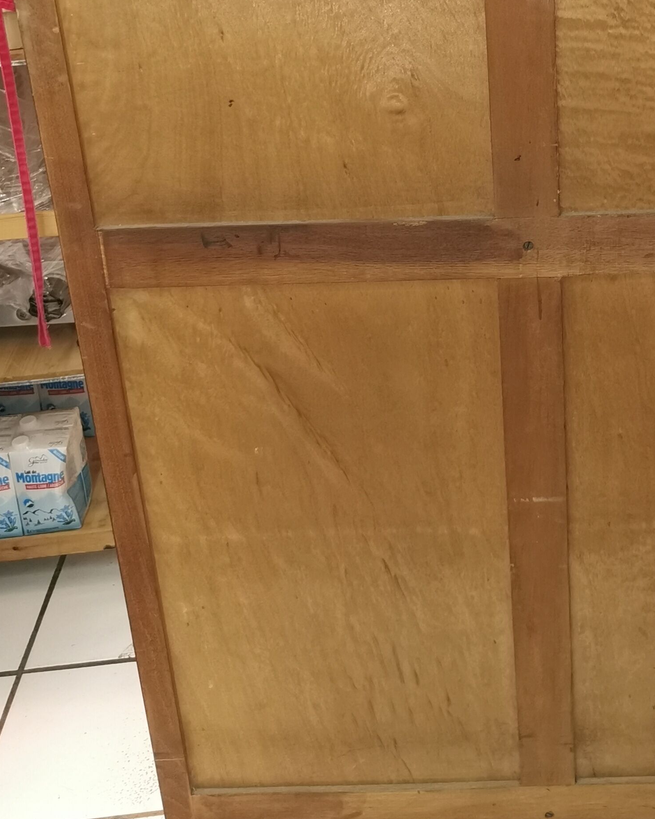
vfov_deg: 34.9
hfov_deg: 28.5
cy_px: 166
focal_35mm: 52
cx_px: 525
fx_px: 1260
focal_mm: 5.58
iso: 250
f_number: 1.8
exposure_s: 1/50
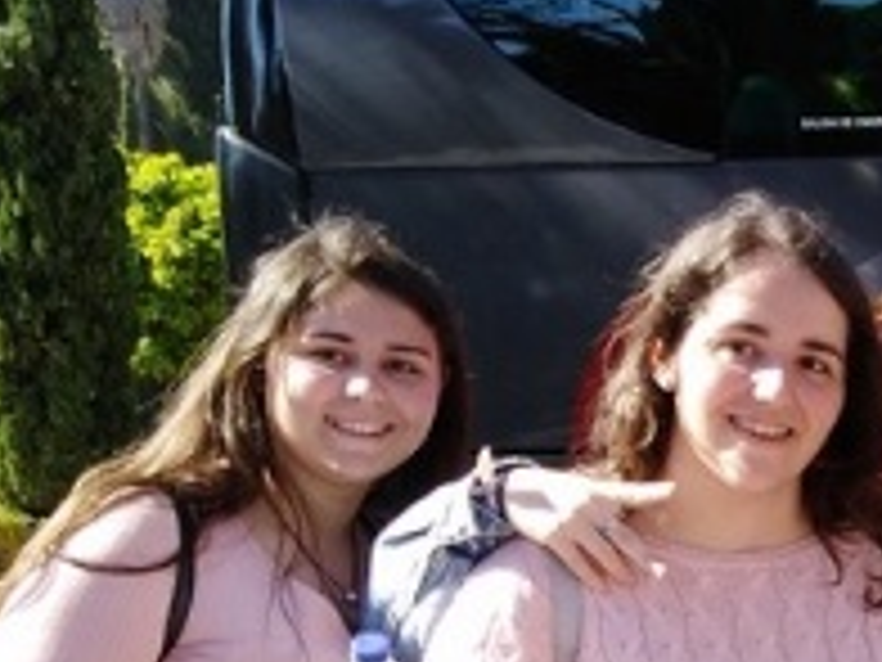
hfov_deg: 16.3
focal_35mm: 106
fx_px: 2701
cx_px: 1476
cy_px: 833
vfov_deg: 13.5
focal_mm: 3.83
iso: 100
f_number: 2.2
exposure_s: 1/252
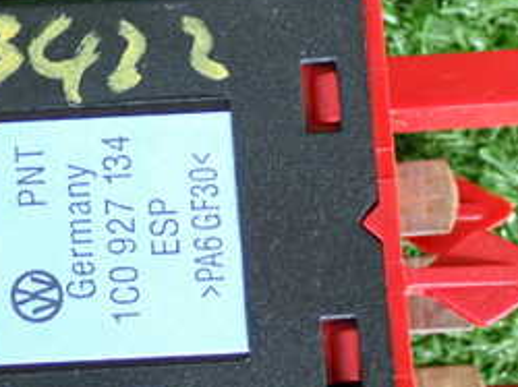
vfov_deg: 8.0
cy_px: 255
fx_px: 2766
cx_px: 160
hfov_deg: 10.7
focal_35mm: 185
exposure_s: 1/40
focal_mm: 13.65
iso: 800
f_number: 4.1
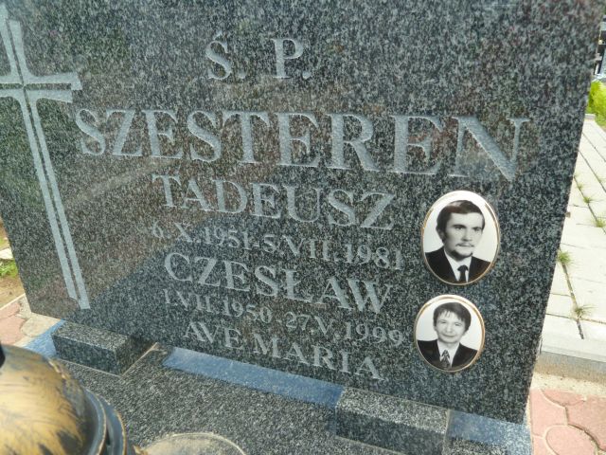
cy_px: 228
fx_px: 438
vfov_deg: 54.9
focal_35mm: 25
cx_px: 303
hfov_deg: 69.4
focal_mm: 4.1
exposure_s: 1/200
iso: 160
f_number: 3.3
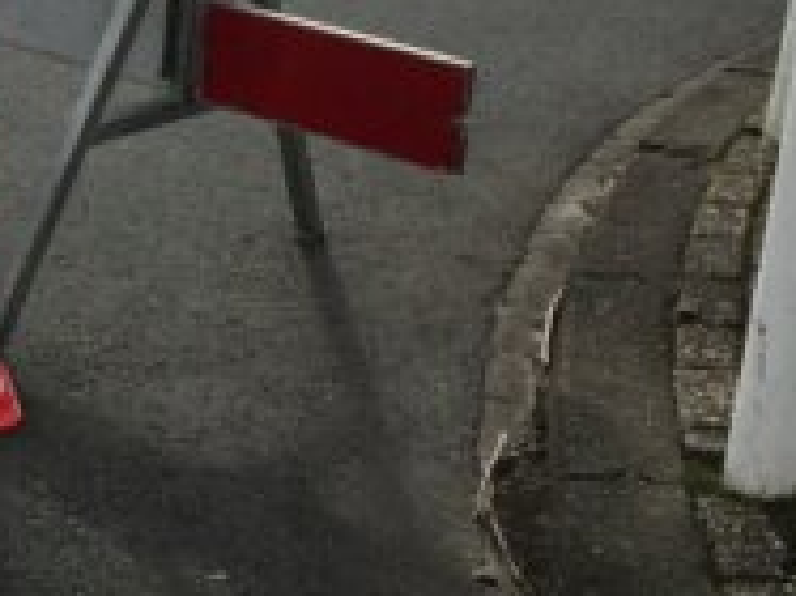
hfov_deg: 21.6
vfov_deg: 17.0
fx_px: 1907
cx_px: -198
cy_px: -117
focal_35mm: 83
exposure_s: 1/1241
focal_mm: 4.15
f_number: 2.2
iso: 25
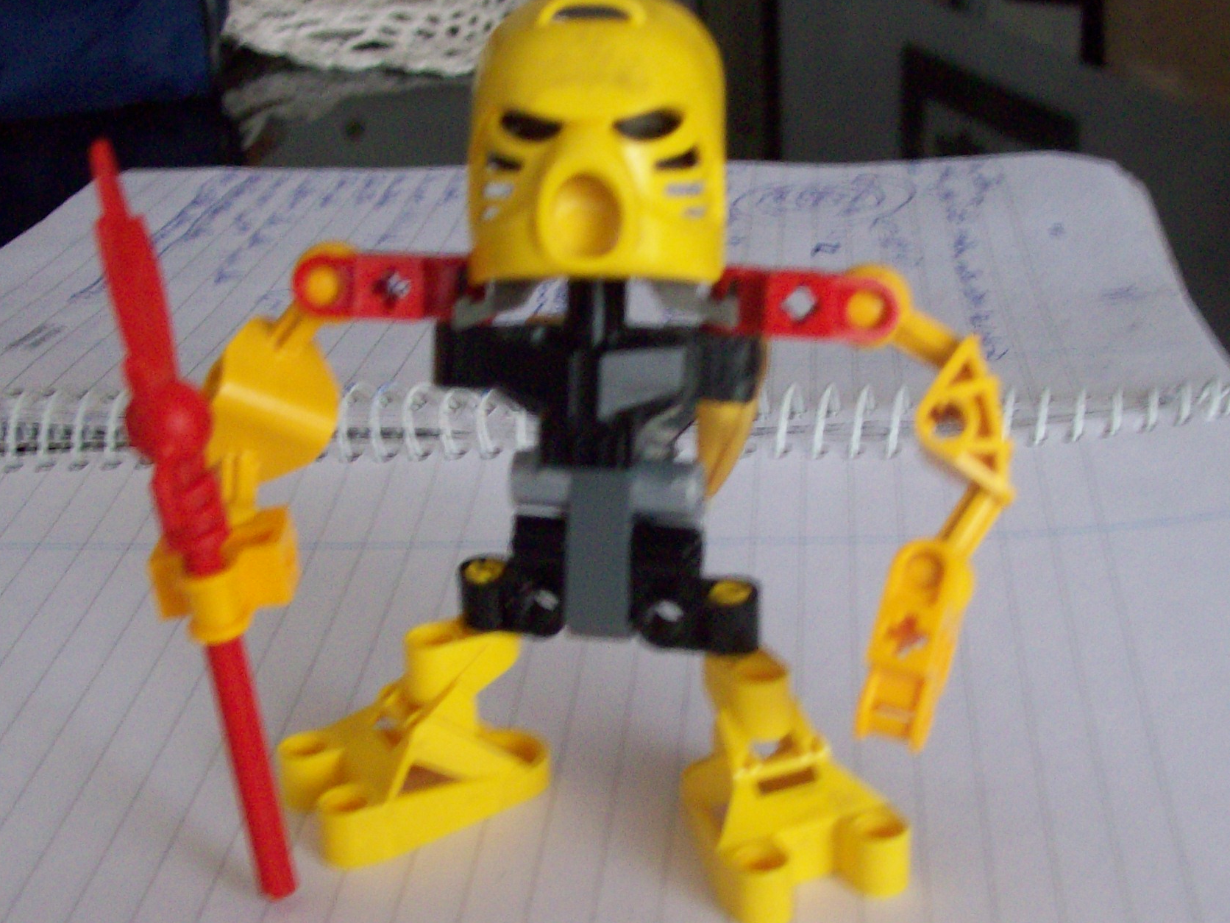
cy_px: 521
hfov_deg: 31.2
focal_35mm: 62
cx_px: 605
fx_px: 2203
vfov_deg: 23.6
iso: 160
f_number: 3
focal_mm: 7.6
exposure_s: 1/8.7
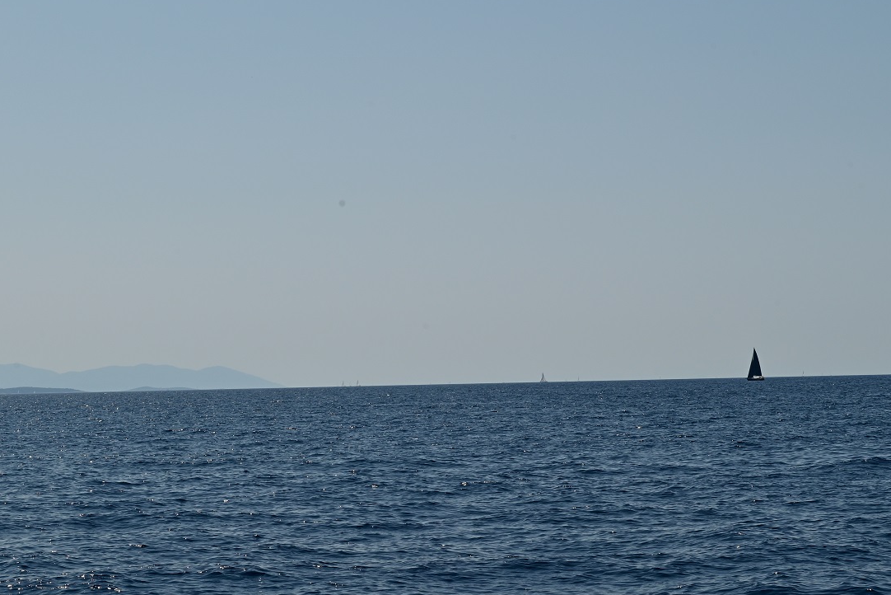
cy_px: 364
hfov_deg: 21.0
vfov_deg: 14.1
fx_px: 2401
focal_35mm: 97
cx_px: 522
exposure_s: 1/250
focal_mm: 70
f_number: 16
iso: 100
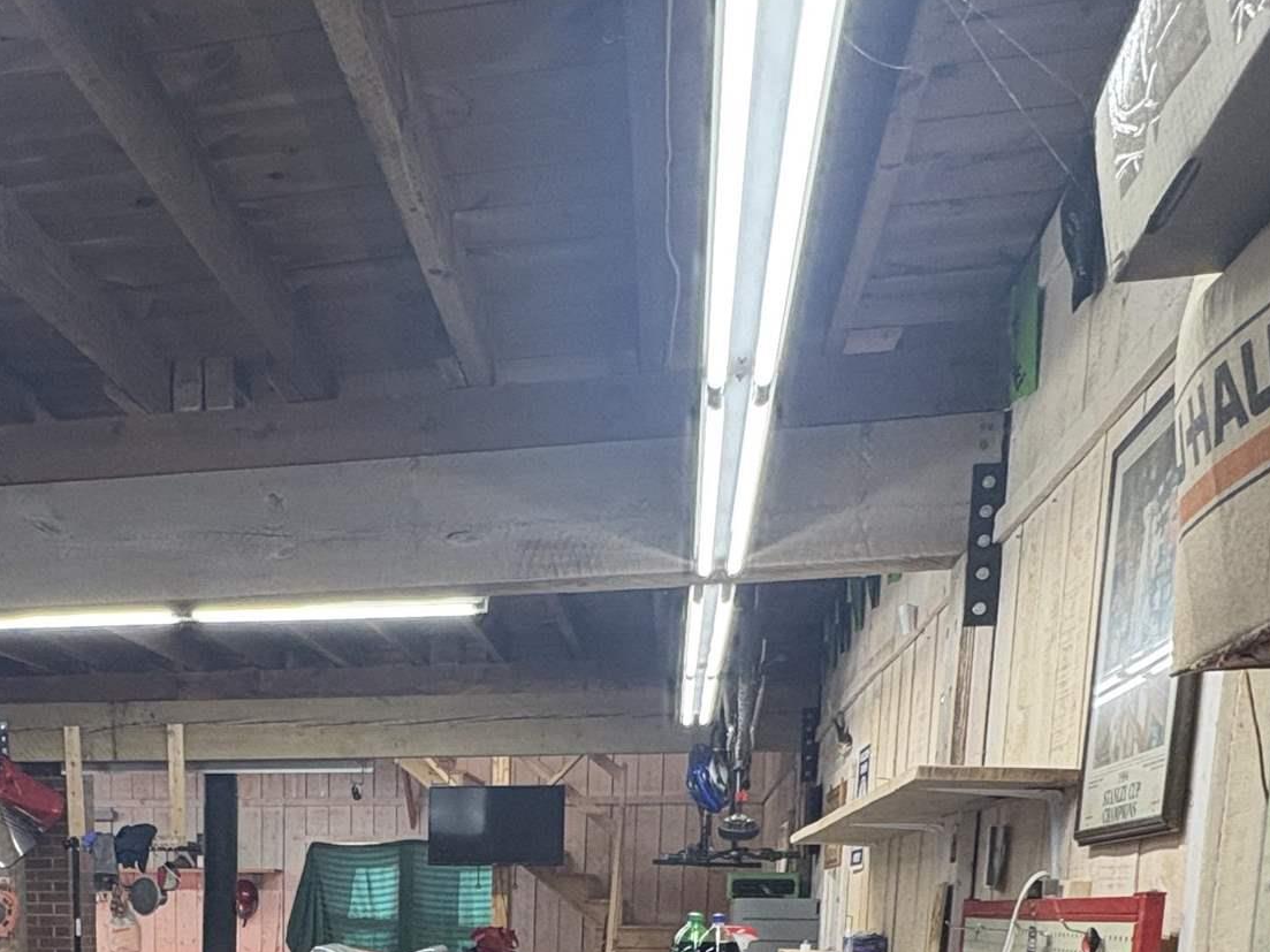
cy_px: 1094
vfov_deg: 31.7
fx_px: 1431
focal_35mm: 39
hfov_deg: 46.6
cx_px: 365
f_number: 2.2
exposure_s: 1/120
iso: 320
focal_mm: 2.22
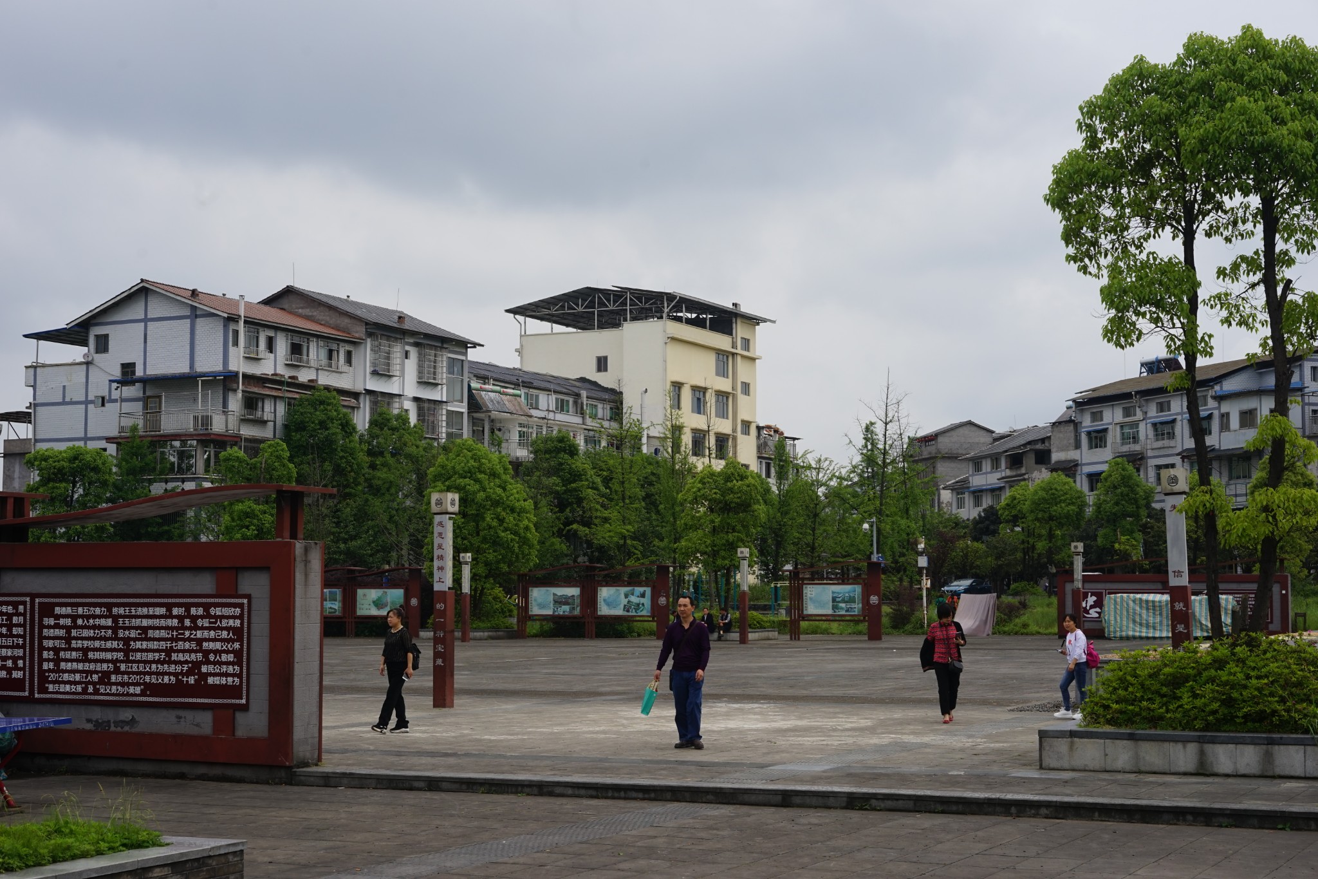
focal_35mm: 55
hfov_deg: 36.2
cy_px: 440
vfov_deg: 24.6
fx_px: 2013
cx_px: 659
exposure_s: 1/160
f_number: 11
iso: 100
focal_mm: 55
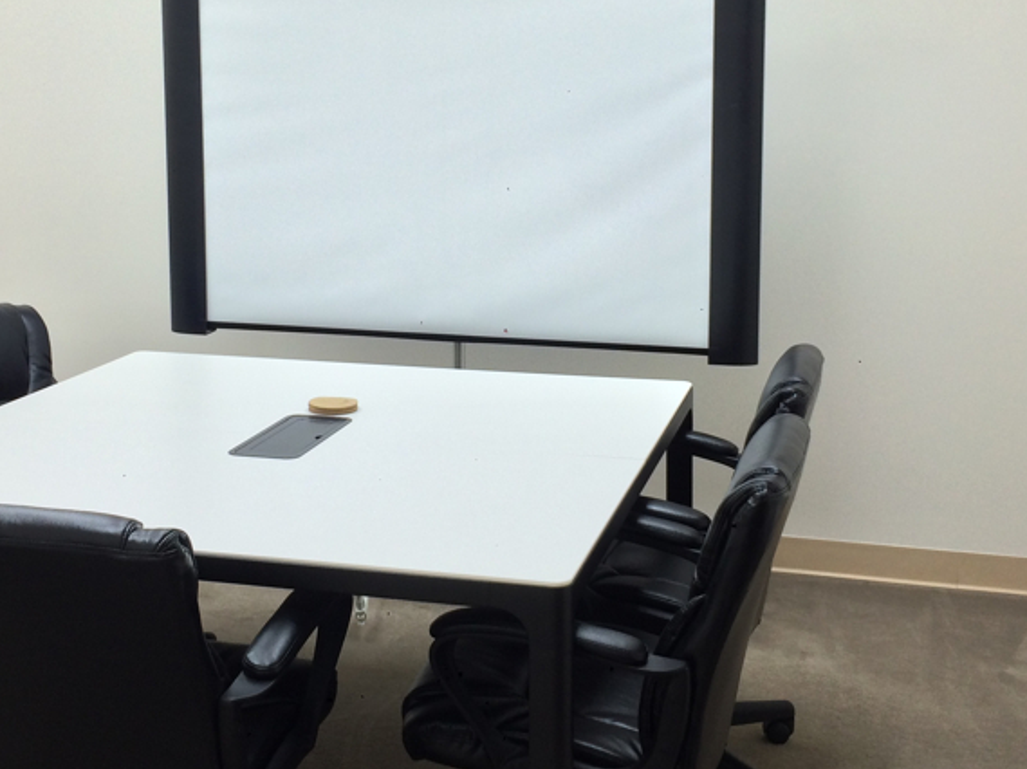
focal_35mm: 51
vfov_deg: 28.3
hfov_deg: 37.5
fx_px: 1512
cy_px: 233
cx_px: 458
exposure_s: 1/60
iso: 50
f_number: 2.2
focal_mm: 4.15
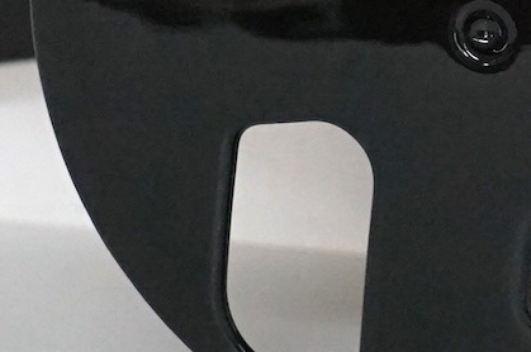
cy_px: -81
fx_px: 3800
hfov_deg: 7.9
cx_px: 611
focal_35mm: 258
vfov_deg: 5.3
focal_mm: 54
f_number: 5
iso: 3200
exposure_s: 1/160
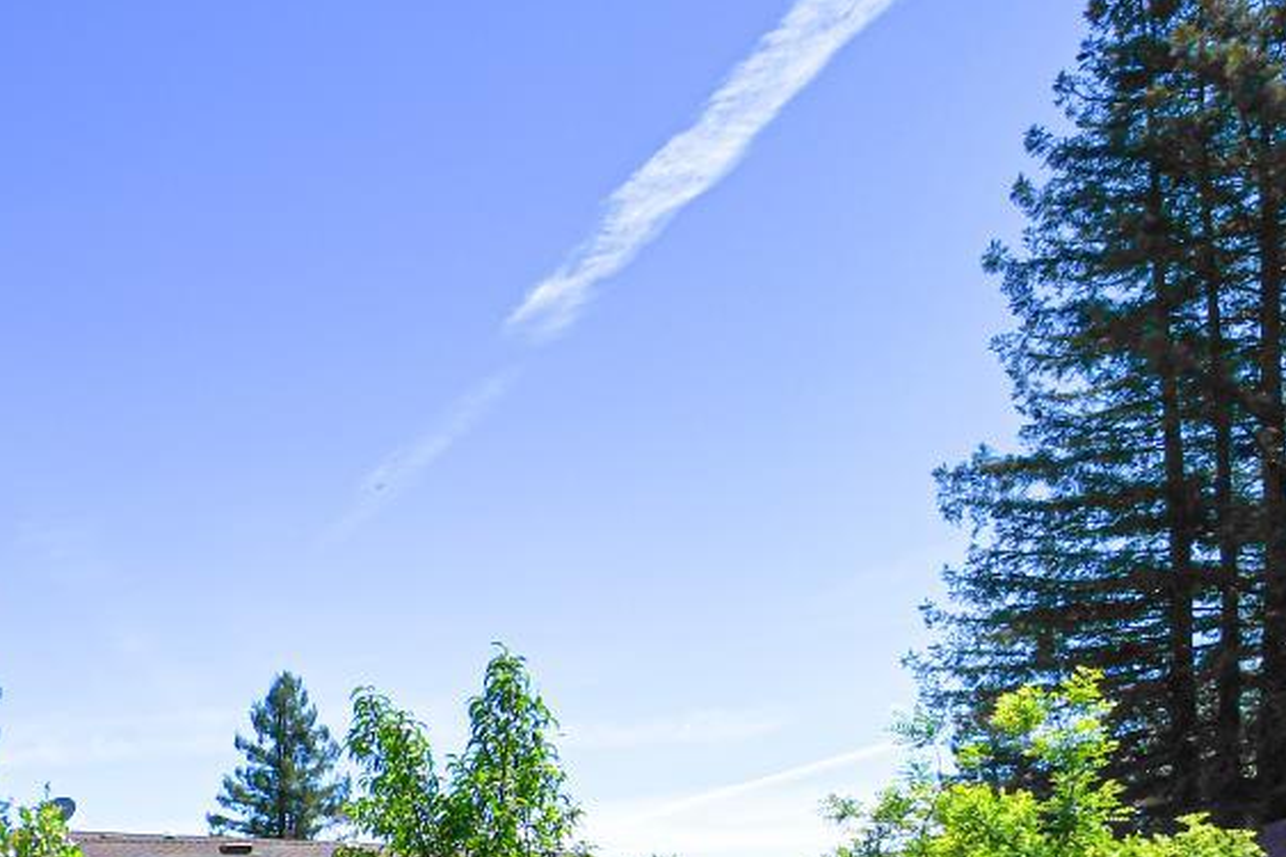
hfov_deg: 36.5
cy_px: 916
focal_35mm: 40
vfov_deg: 30.3
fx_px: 1428
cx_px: -283
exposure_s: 1/320
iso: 100
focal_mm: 10
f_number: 9
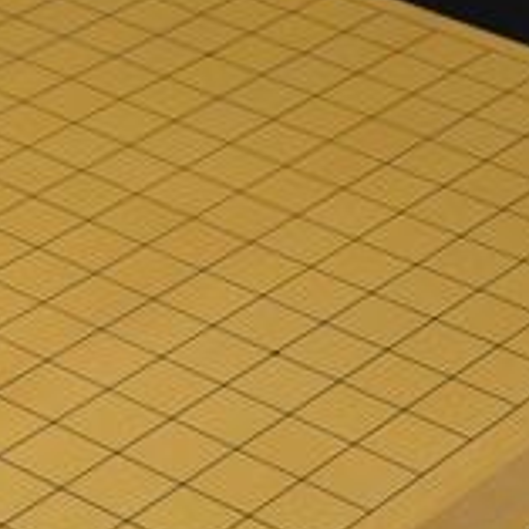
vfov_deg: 9.7
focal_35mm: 181
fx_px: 3129
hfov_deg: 9.6
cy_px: 195
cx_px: -51
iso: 400
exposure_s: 1/25
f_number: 4.5
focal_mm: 32
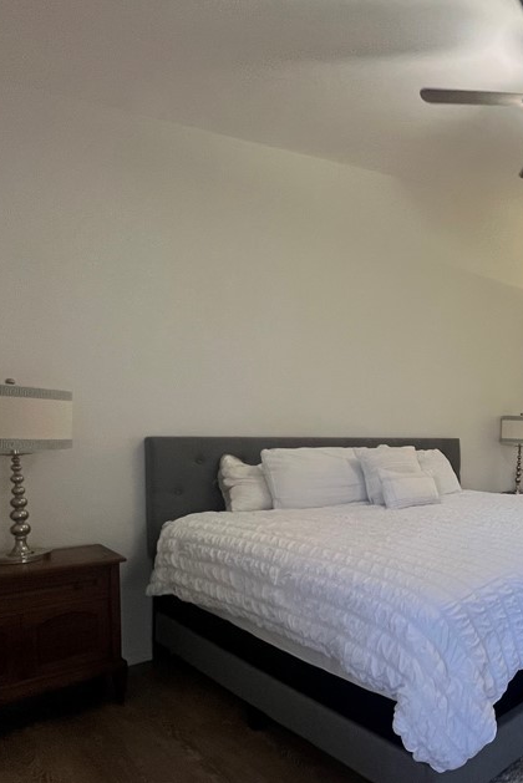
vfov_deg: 77.9
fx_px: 479
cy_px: 458
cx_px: 580
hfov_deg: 43.6
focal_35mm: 22
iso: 160
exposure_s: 1/60
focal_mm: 1.57
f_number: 1.8
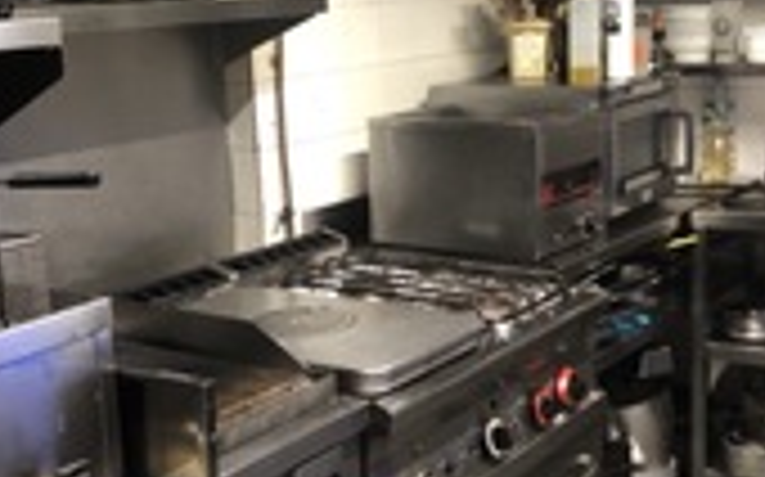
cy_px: 223
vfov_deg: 20.9
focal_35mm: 62
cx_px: 346
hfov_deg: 33.0
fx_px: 1292
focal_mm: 3.99
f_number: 1.8
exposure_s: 1/17
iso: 64
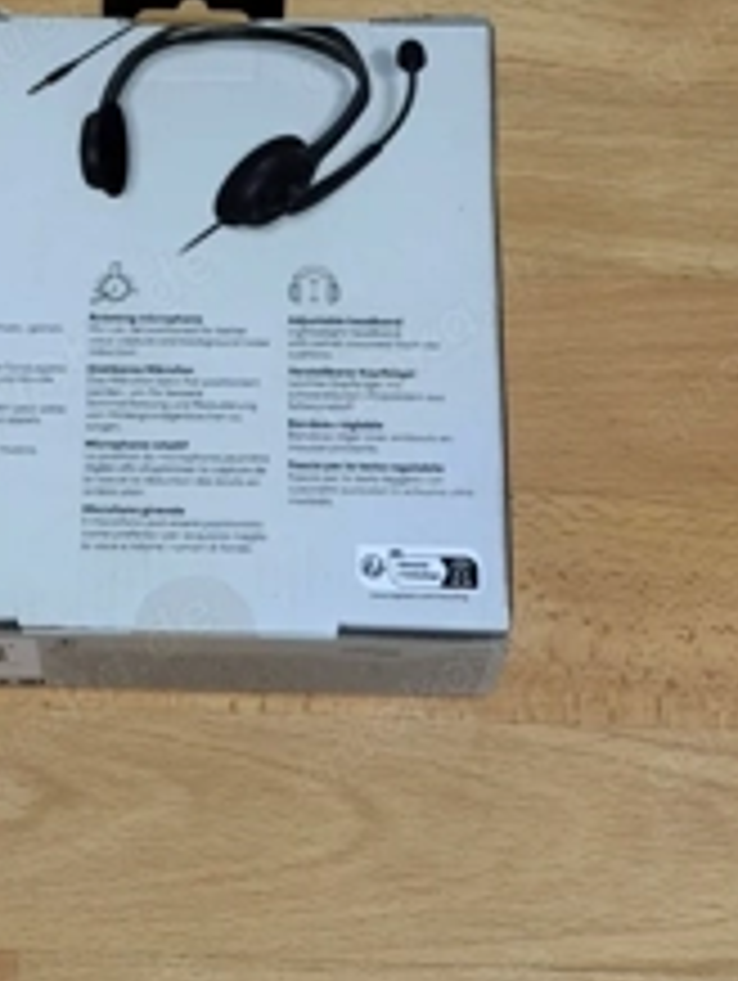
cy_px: 392
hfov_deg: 16.7
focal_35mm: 88
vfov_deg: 22.2
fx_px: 2497
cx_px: 180
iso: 400
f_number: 1.78
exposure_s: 1/40
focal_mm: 6.76
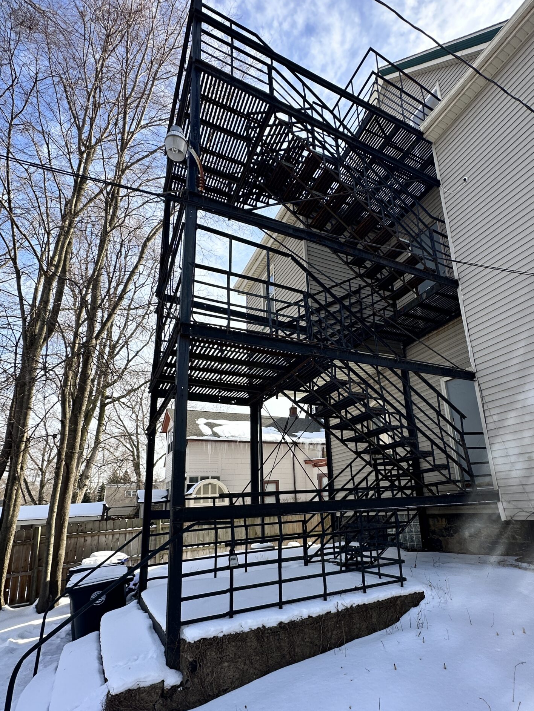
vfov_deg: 84.3
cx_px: 313
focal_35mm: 19
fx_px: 391
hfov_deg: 68.2
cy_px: 400
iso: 40
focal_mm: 2.22
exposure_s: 1/502
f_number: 2.2
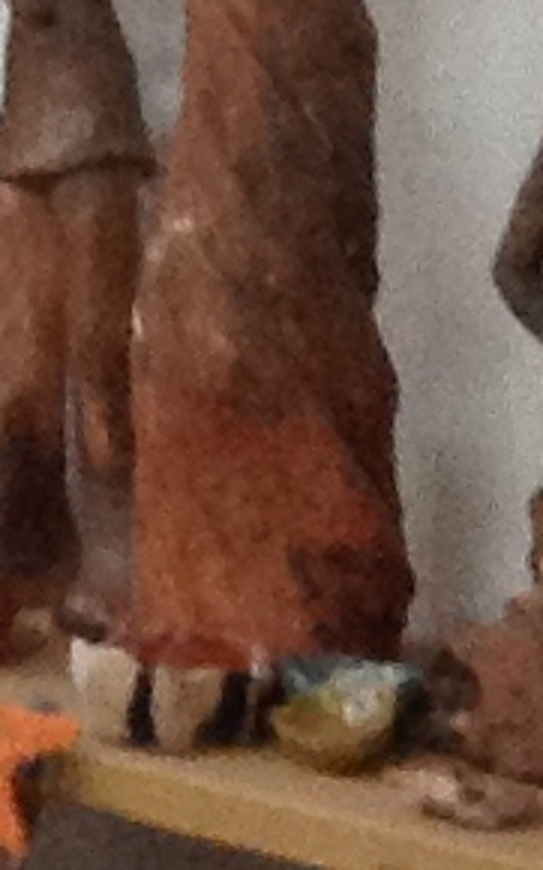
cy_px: -1335
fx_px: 7395
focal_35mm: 312
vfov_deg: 6.4
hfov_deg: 4.1
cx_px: -747
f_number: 2.4
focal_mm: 3.3
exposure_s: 1/24
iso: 100
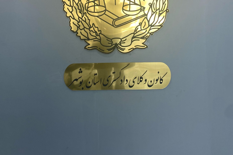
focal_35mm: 37
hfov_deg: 51.9
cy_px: 17
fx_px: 239
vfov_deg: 34.1
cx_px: 116
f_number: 1.8
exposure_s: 1/100
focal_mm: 4.25
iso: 50
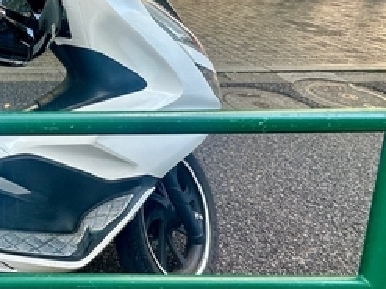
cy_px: -3
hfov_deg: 40.0
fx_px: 379
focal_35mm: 34
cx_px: -67
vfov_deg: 37.2
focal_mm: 2.22
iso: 64
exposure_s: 1/101
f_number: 2.2
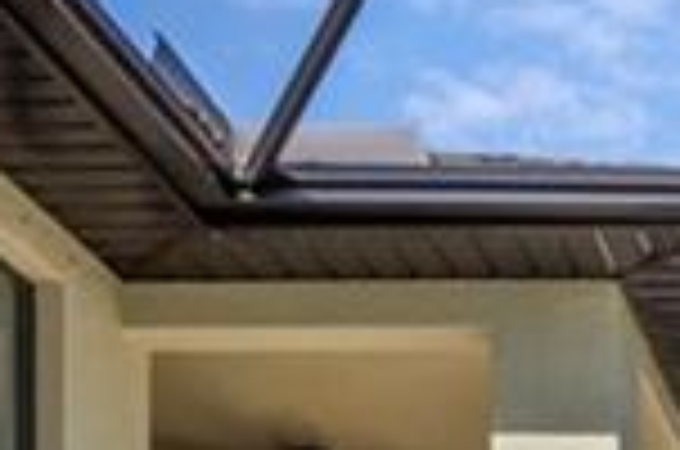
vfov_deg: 10.6
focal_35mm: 102
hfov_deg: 17.9
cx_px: 1022
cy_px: 1222
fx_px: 1923
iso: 250
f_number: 8
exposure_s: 1/250
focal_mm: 15
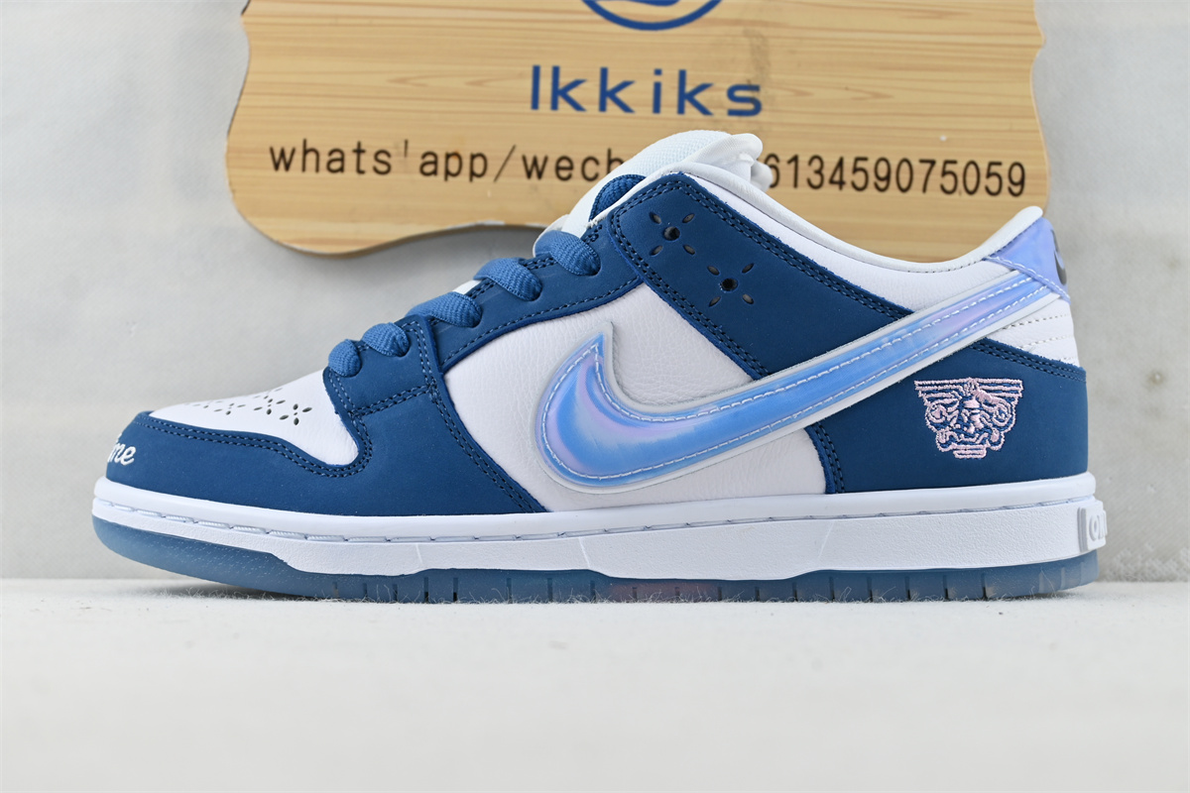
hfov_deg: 37.9
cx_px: 595
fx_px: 1735
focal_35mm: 52
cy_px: 396
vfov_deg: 25.8
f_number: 5.3
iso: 100
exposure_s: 1/50
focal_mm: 35
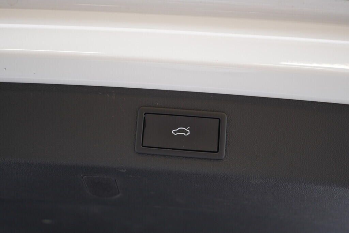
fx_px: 349
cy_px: 116
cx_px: 174
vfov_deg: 36.9
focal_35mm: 36
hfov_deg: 53.1
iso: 160
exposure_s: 1/40
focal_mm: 24
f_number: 2.8
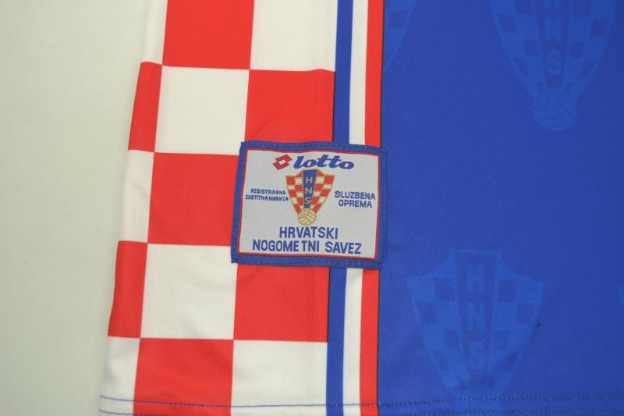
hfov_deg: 49.6
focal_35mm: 39
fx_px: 676
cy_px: 208
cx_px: 312
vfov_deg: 34.2
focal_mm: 26
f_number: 4.2
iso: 200
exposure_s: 1/125
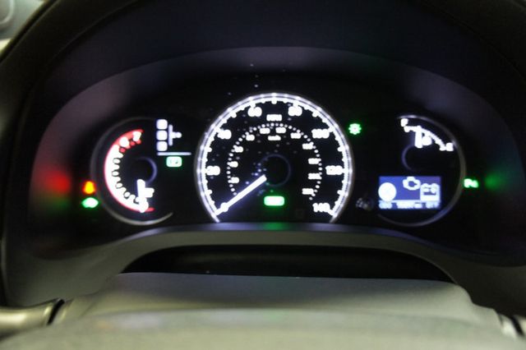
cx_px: 263
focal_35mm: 27
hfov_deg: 67.4
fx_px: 394
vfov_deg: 47.9
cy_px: 175
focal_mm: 18
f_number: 3.5
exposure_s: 1/13
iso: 1600
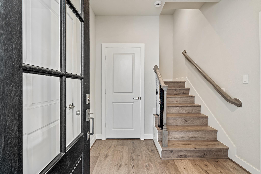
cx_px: 130
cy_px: 87
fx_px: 116
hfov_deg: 96.7
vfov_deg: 73.7
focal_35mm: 16
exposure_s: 2
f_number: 9
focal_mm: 16
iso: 200
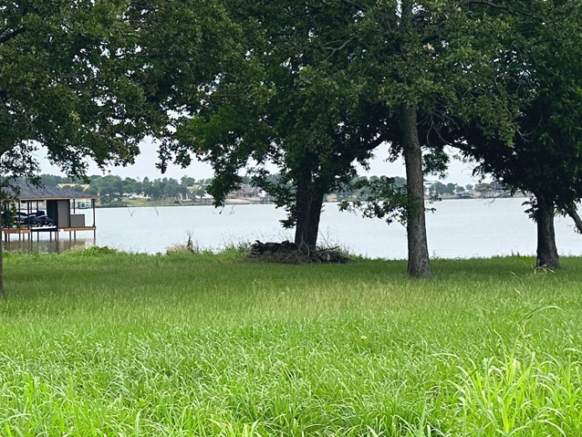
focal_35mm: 77
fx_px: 1295
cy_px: 186
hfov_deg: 25.2
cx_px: 212
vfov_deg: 19.1
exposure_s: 1/4184
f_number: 1.78
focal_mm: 6.86
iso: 80
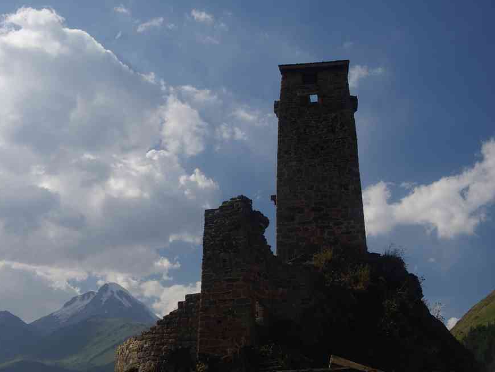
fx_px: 772
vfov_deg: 27.0
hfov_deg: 35.5
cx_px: 216
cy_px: 188
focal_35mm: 54
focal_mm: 32.5
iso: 200
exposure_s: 1/125
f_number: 11
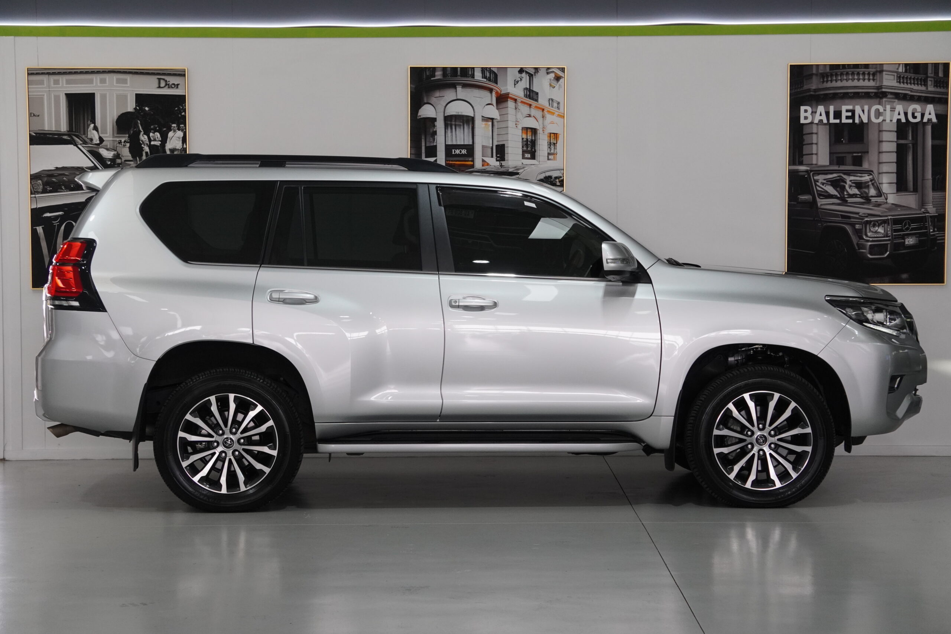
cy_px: 317
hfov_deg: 24.6
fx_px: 2179
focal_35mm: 82
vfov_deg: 16.6
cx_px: 476
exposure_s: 1/200
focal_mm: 55
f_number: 6.3
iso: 1250
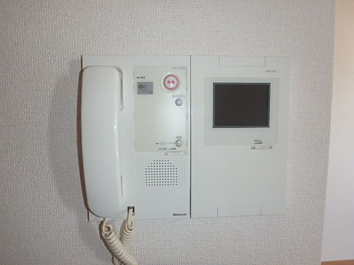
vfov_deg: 63.4
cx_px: 177
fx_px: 215
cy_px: 132
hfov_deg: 79.0
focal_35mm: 21
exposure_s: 1/30
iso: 320
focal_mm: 3.7
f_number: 3.5
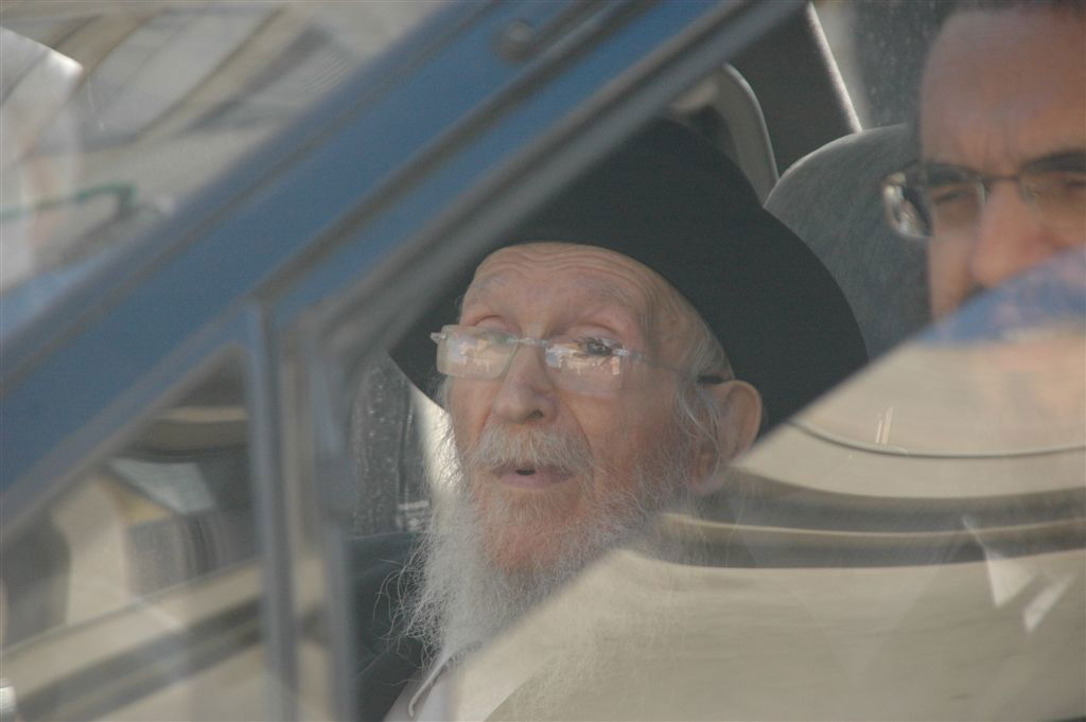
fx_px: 7912
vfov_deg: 5.2
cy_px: 361
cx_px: 543
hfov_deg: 7.9
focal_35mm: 262
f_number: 6
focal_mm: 175
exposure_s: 1/400
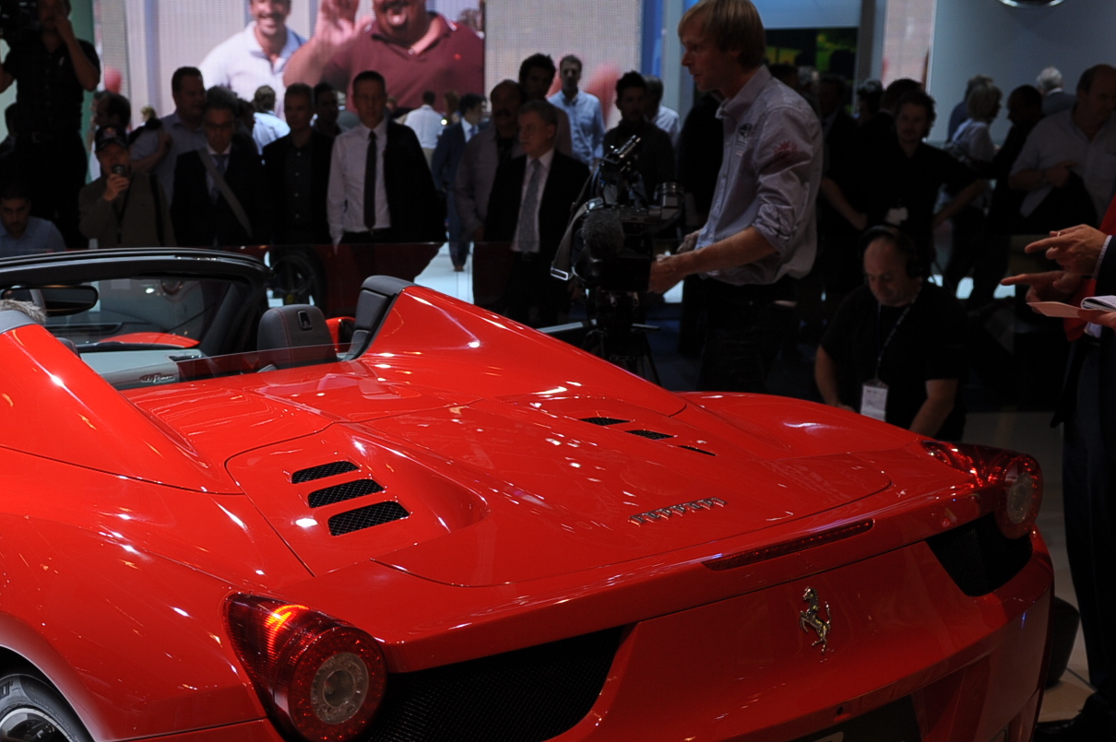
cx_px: 341
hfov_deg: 38.3
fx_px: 1580
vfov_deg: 26.0
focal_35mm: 51
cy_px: 593
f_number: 3.5
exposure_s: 1/500
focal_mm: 29
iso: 450
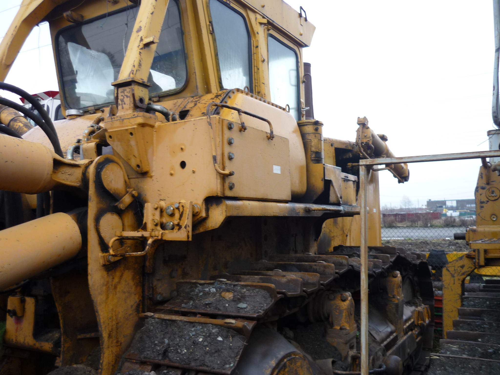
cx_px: 250
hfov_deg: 55.4
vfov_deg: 42.9
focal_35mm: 33
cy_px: 188
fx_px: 477
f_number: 2.8
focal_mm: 5.5
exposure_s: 1/80
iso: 100
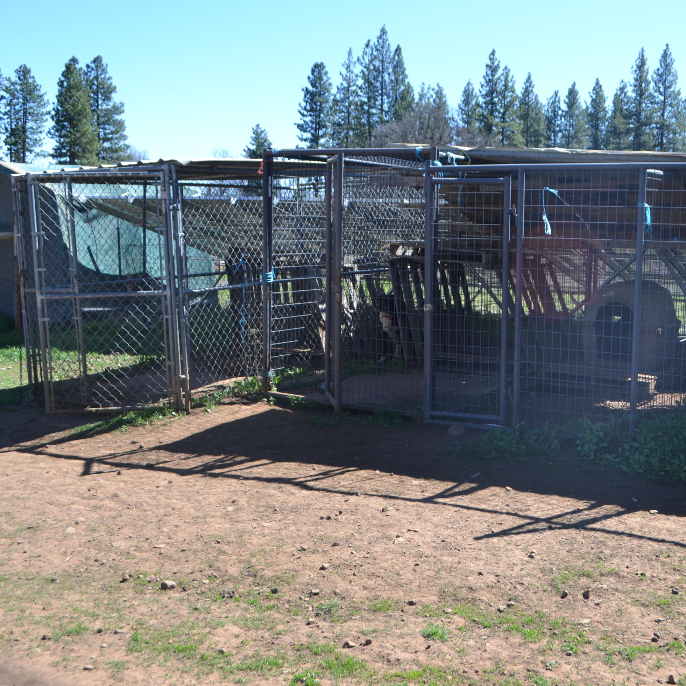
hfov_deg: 42.1
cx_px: 477
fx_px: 874
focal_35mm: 39
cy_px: 349
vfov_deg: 42.8
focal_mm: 20
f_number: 6.3
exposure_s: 1/160
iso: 100
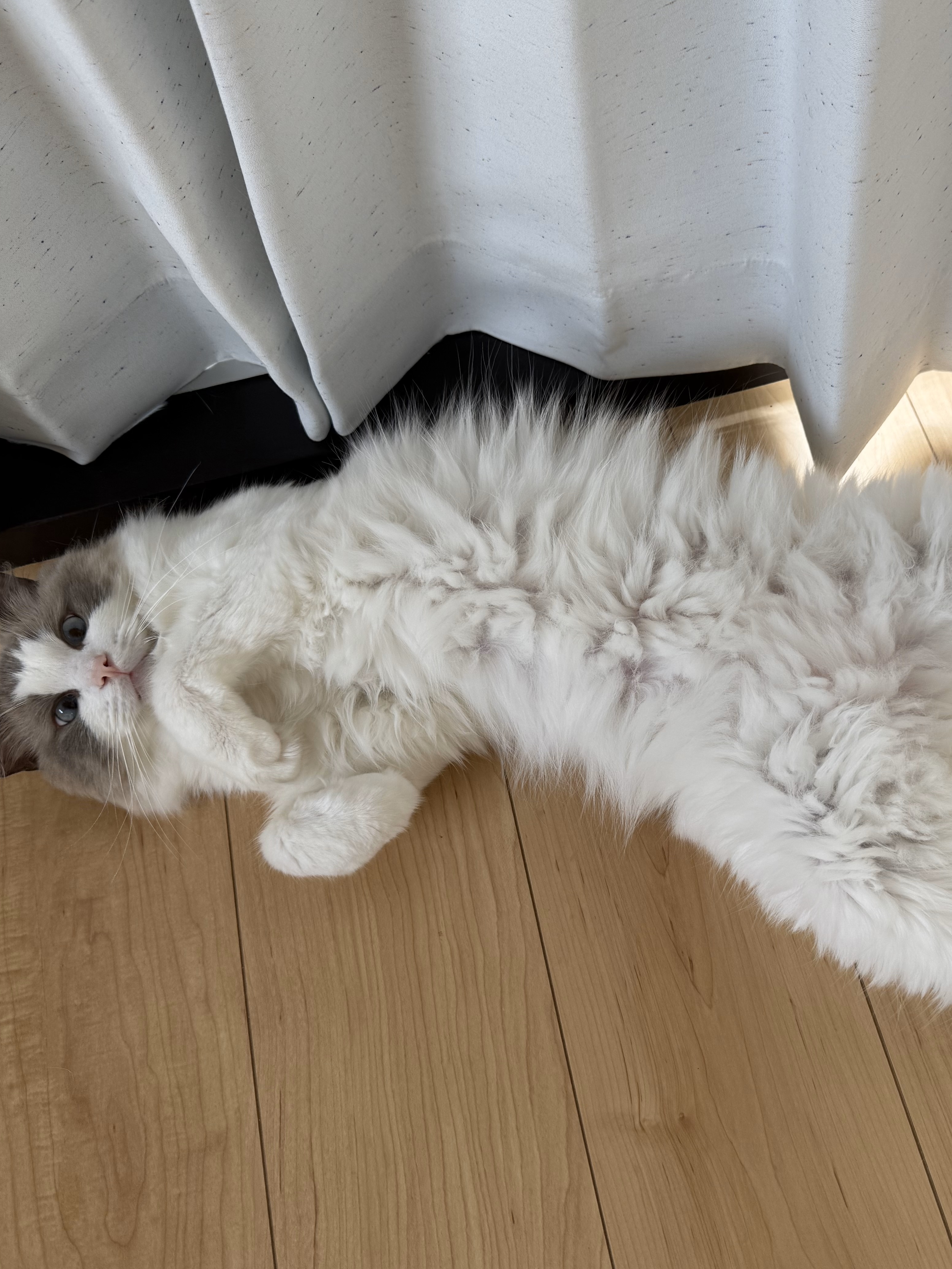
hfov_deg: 42.1
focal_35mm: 33
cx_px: 668
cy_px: 644
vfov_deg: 55.3
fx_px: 1210
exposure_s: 1/130
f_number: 1.78
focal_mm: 6.76
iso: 50
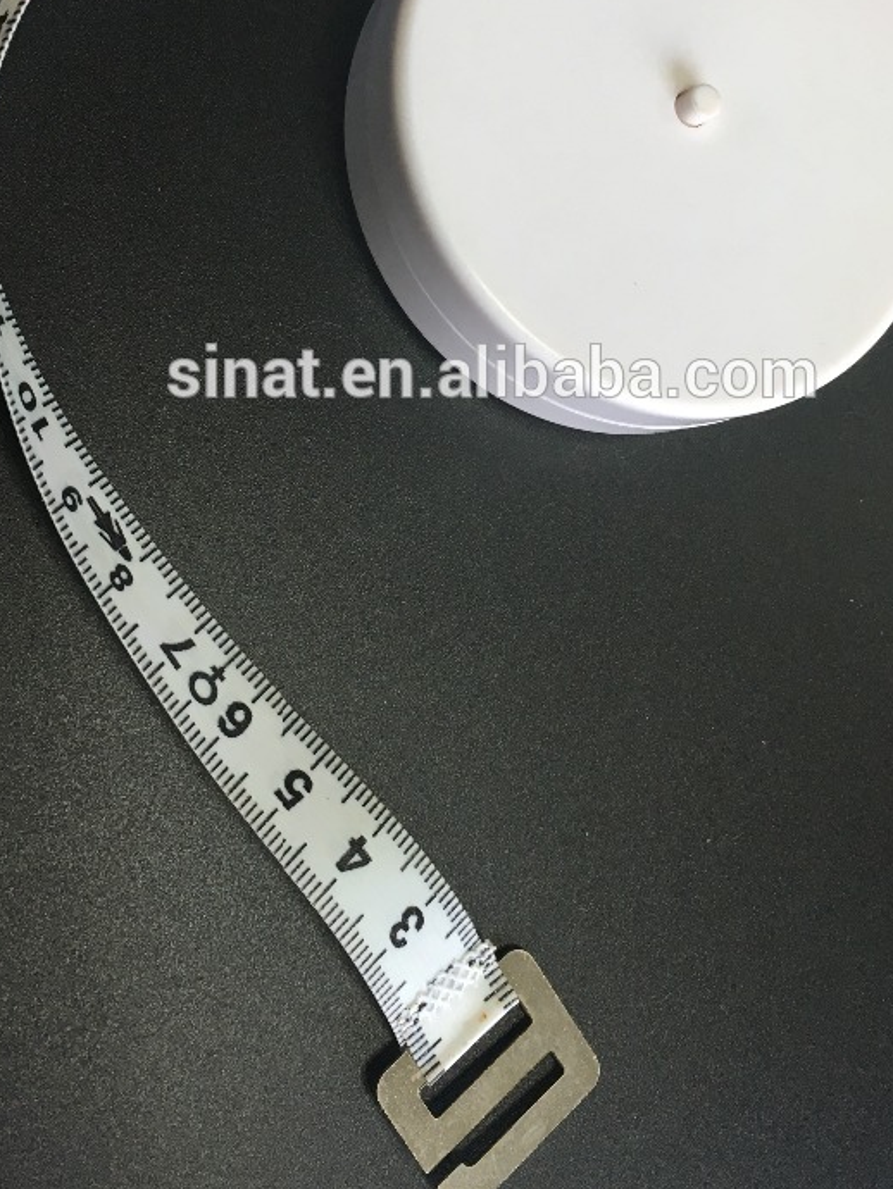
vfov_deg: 44.1
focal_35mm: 42
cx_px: 493
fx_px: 1444
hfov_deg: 34.3
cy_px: 396
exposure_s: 1/33
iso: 80
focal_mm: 4.15
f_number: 2.2
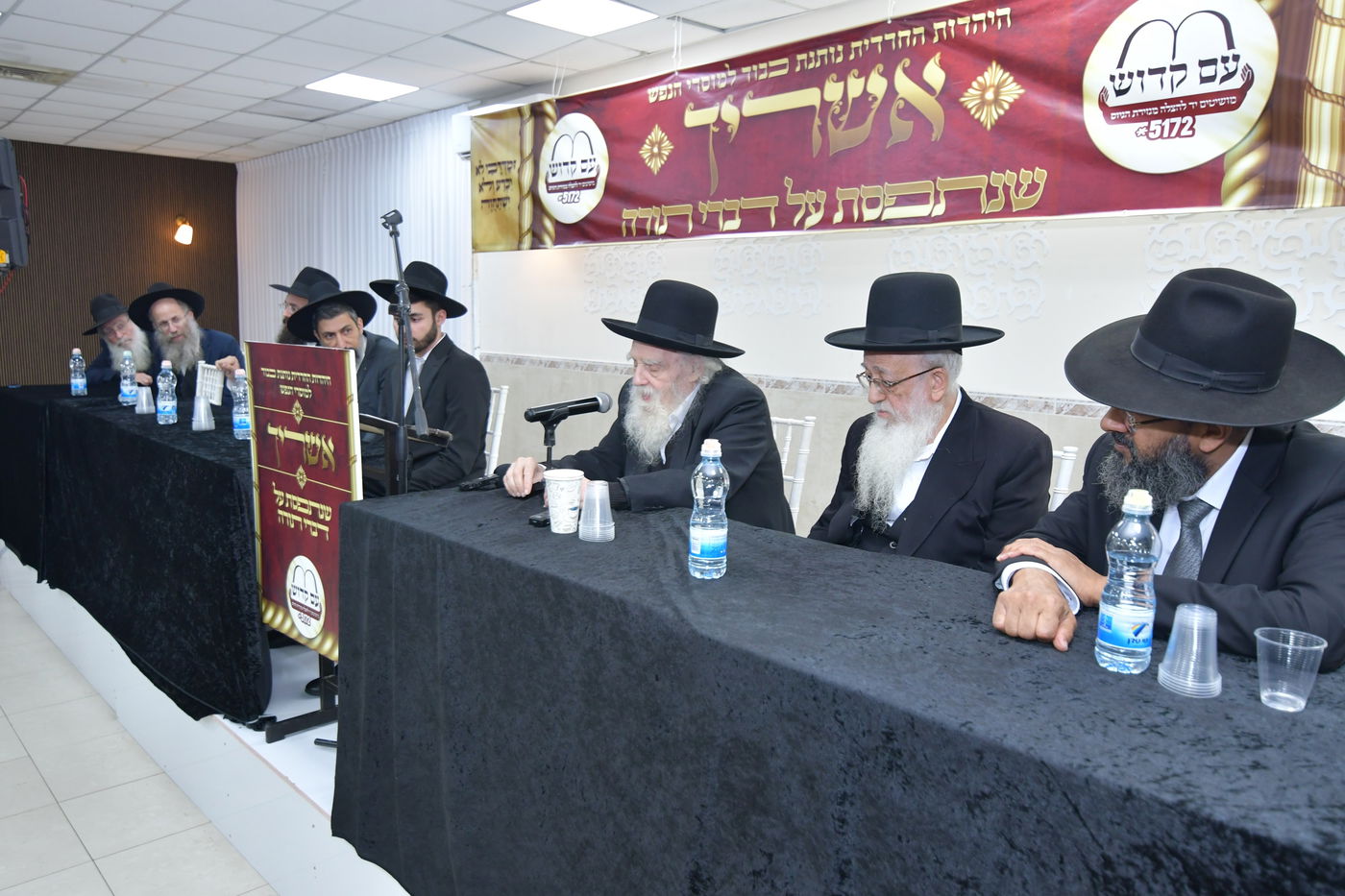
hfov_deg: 70.4
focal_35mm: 26
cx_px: 672
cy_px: 448
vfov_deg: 50.4
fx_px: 953
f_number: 3.5
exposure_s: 1/160
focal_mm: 17
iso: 800
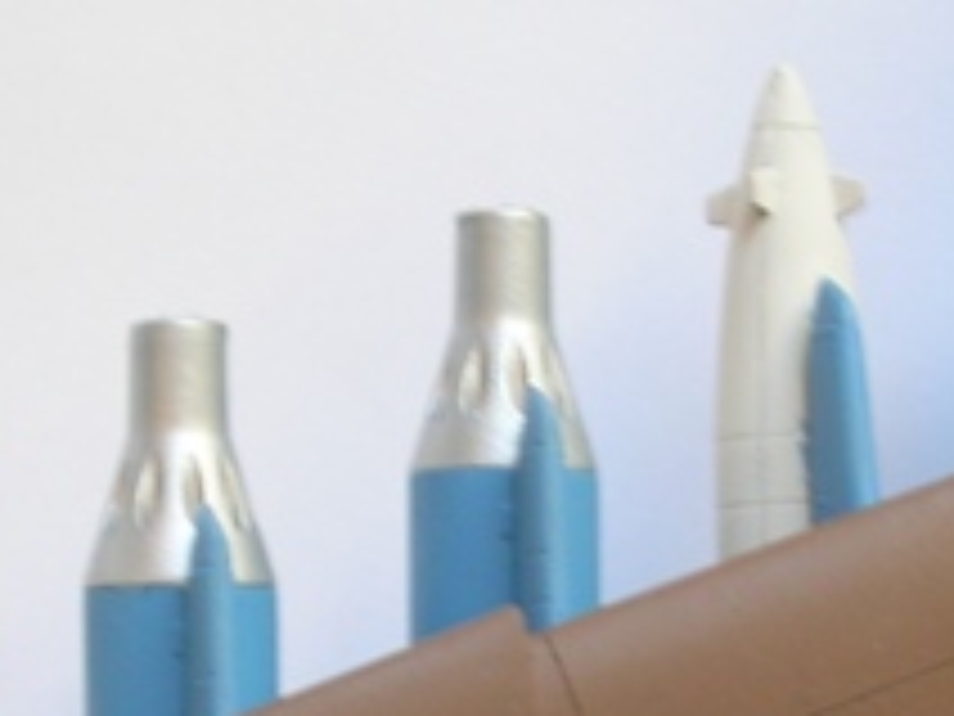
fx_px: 4768
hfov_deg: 11.4
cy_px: 833
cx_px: 450
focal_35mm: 173
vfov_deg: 8.5
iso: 50
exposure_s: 1/9.1
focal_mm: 9.3
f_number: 3.5
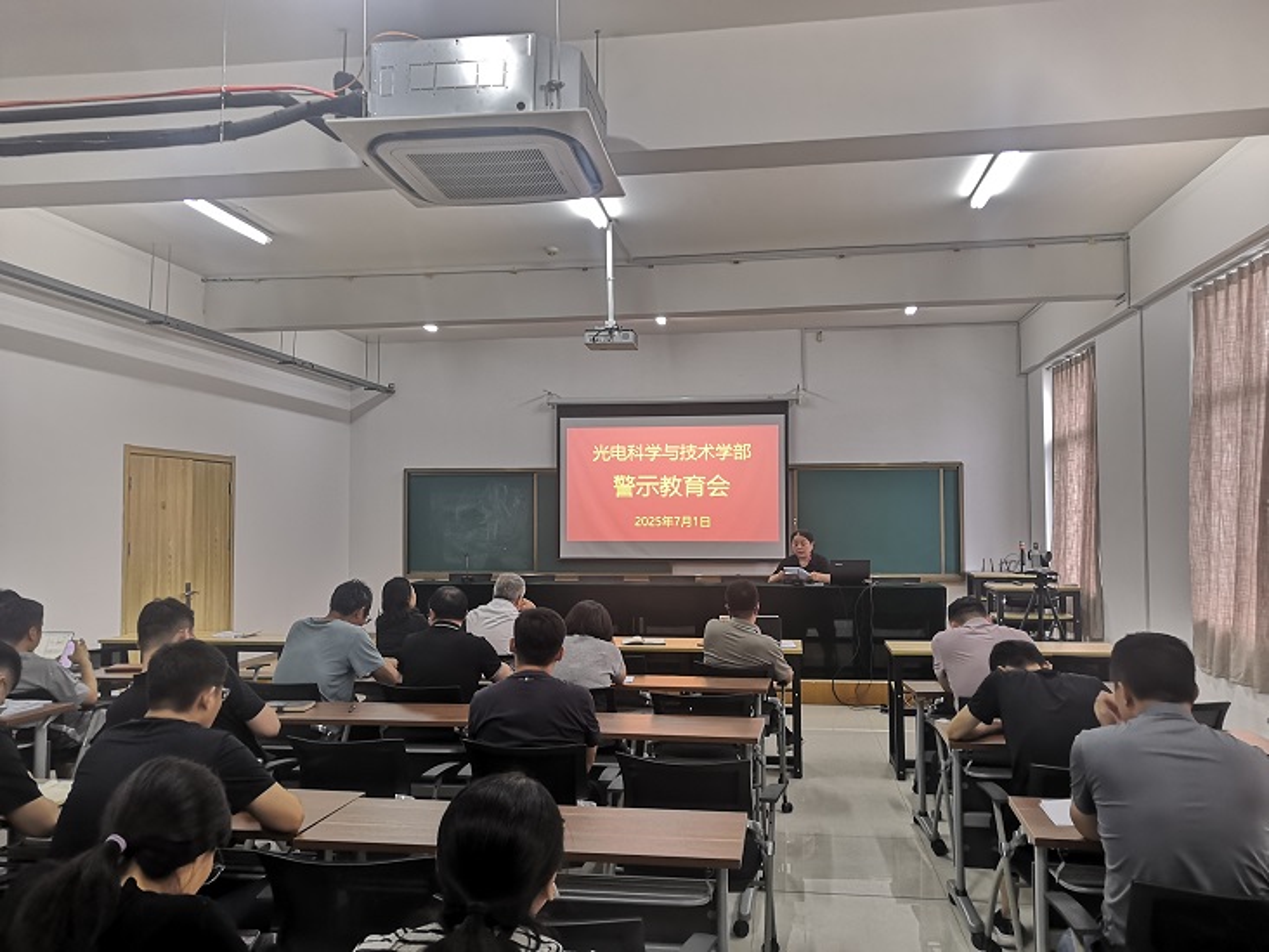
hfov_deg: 65.3
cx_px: 634
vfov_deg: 51.4
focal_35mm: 27
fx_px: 990
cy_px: 476
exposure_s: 1/50
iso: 250
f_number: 1.8
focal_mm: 3.95
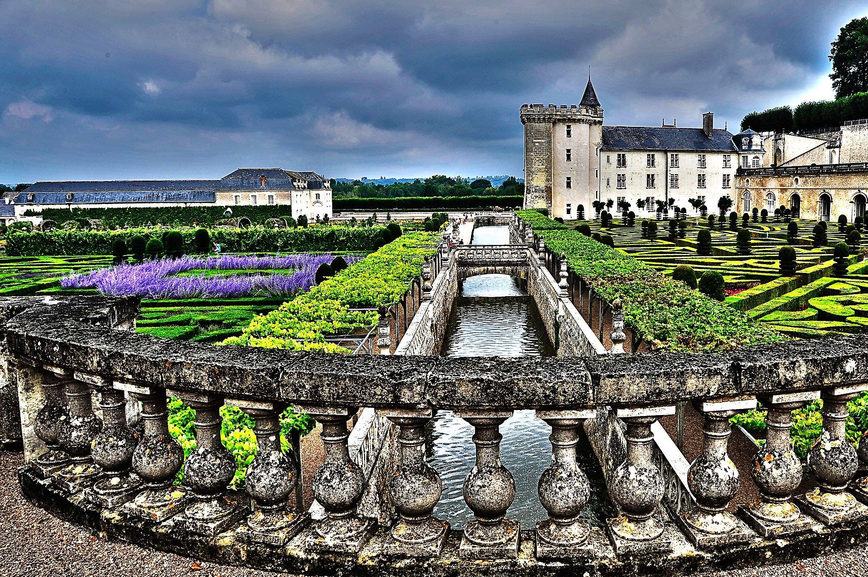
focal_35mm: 28
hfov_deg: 64.6
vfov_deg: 46.3
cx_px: 538
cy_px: 259
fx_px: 675
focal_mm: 20
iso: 250
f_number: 14
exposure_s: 1/100
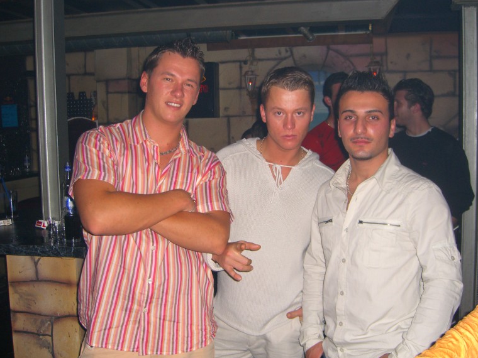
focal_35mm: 40
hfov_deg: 46.8
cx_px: 247
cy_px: 178
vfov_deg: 36.0
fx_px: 552
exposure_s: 1/60
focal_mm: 7.9
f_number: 2.8
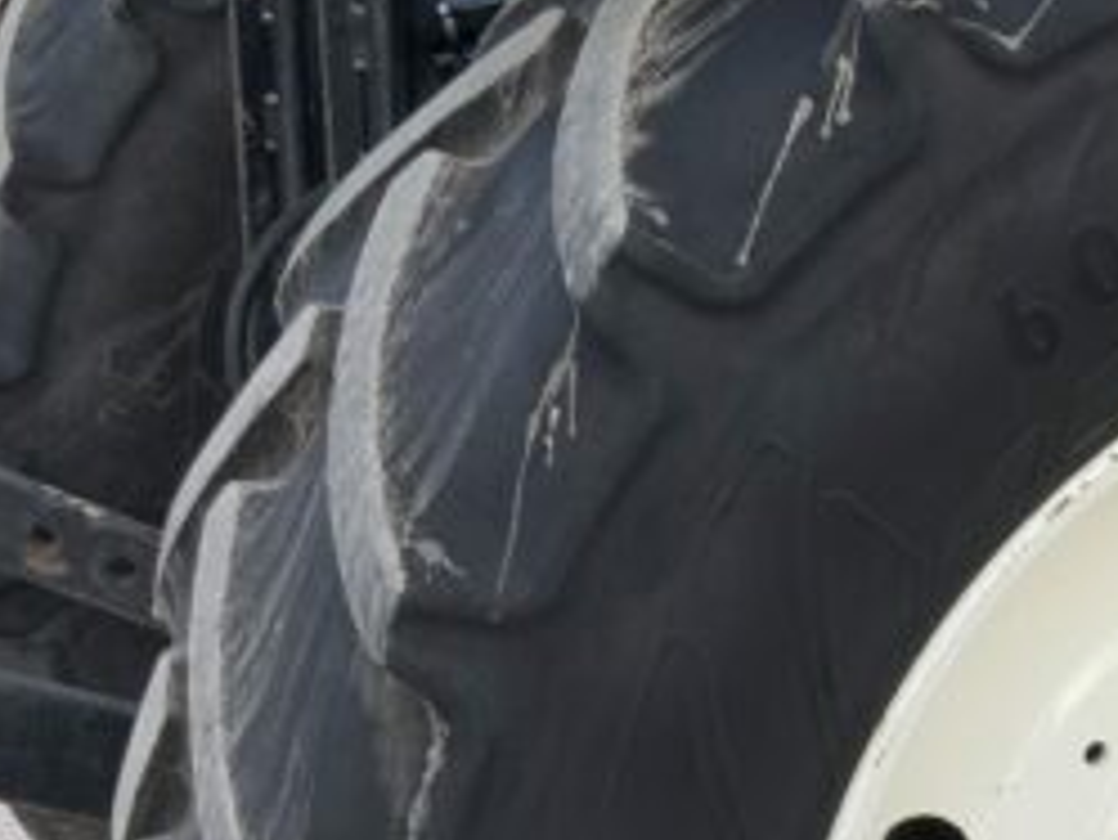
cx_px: 1320
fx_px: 3005
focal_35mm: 93
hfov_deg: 19.9
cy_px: 862
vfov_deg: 15.6
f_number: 1.8
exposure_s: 1/657
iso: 16
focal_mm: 3
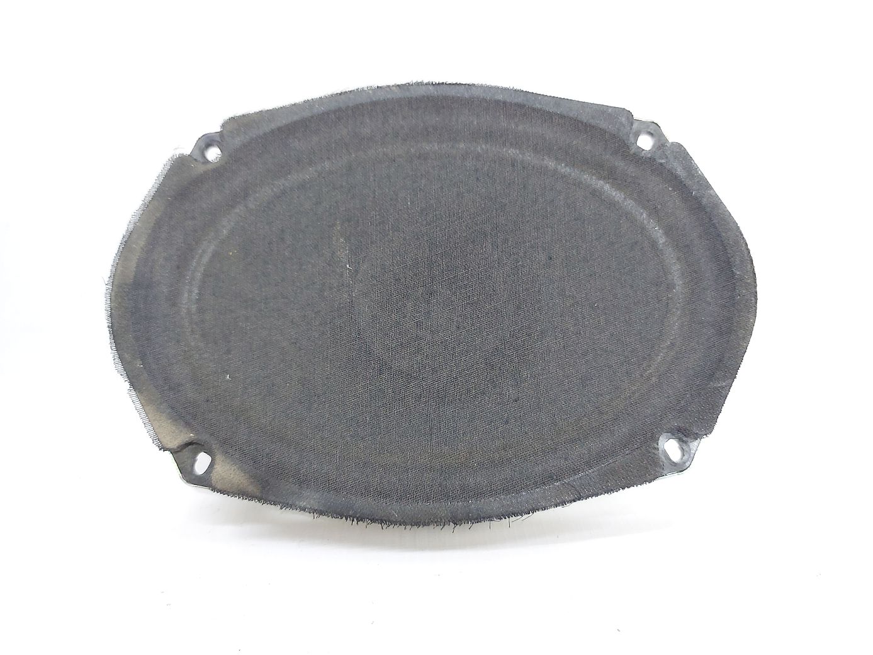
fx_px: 605
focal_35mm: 24
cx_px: 436
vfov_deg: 56.8
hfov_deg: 71.6
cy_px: 328
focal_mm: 5.23
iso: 200
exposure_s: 1/50
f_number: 1.8
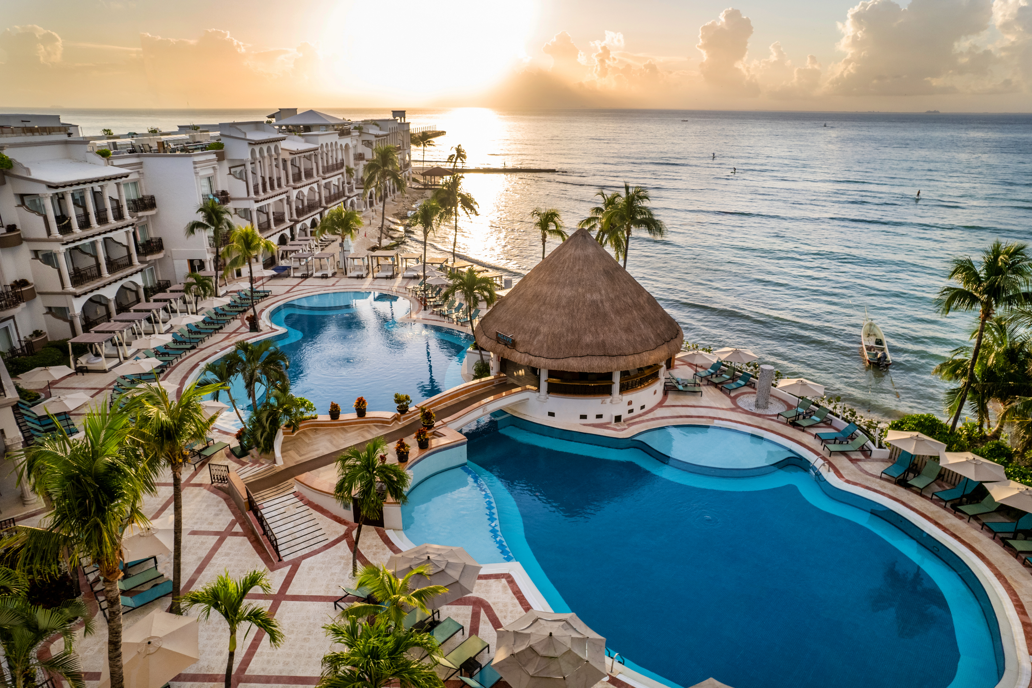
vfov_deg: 57.2
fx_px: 630
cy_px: 344
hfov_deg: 78.6
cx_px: 516
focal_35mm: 22
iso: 100
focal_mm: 8.38
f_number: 2.8
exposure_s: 1/1000
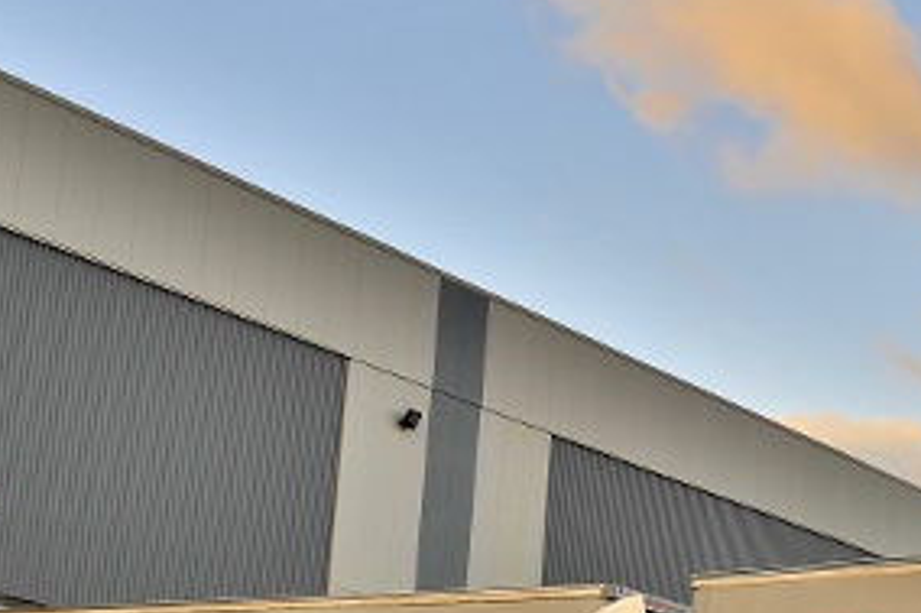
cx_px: 756
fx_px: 2301
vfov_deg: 15.1
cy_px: 454
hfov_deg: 22.3
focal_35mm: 90
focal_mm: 32
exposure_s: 1/250
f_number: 7.1
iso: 200
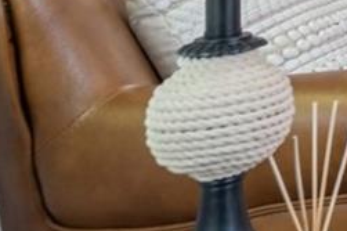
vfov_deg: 12.3
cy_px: -187
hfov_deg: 11.6
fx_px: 982
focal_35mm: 102
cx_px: 1024
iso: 160
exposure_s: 1/2
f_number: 8
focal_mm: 16
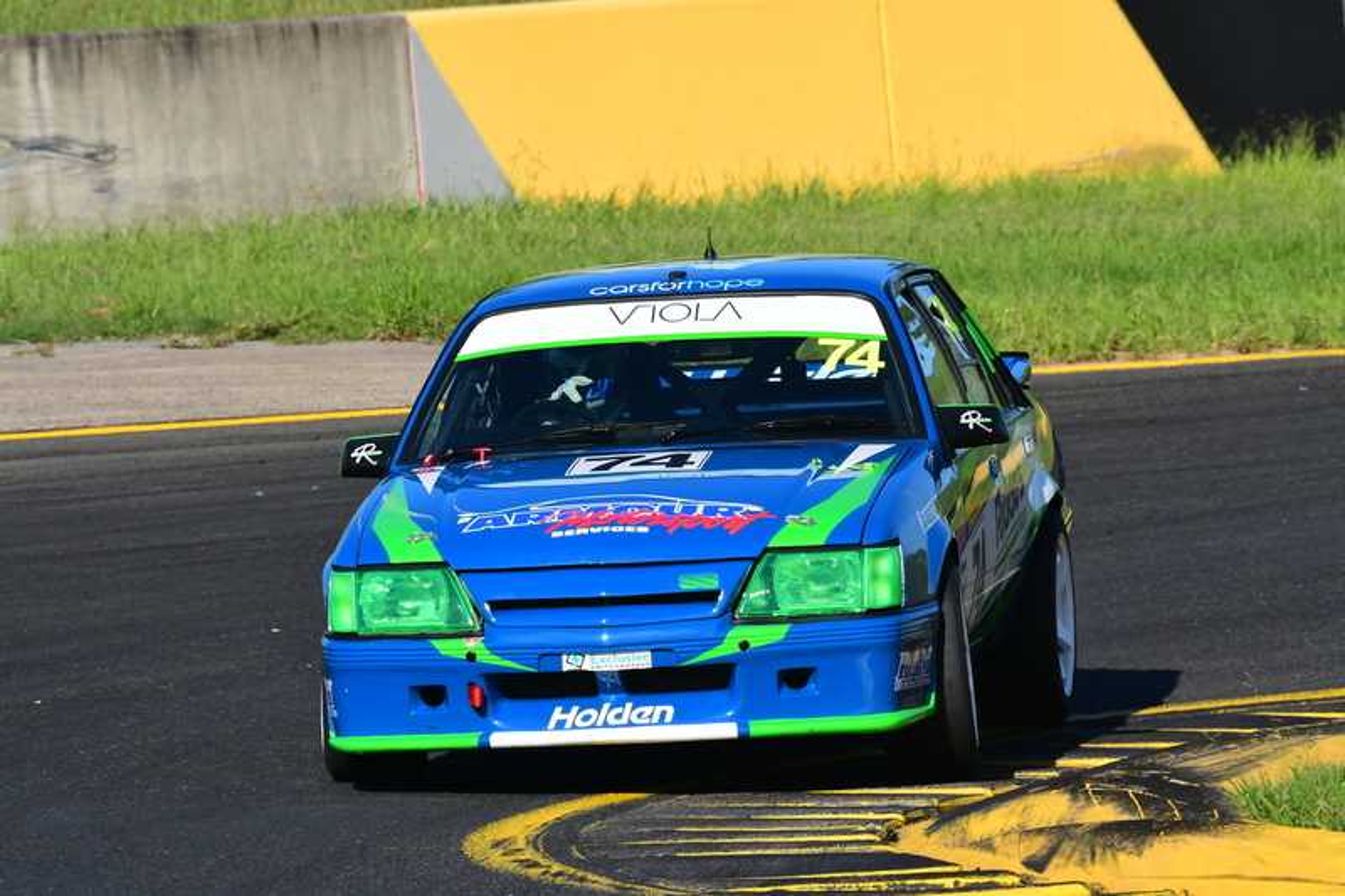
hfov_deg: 3.3
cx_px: 672
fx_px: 23531
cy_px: 448
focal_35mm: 630
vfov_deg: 2.2
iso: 500
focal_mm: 420
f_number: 13
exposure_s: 1/640
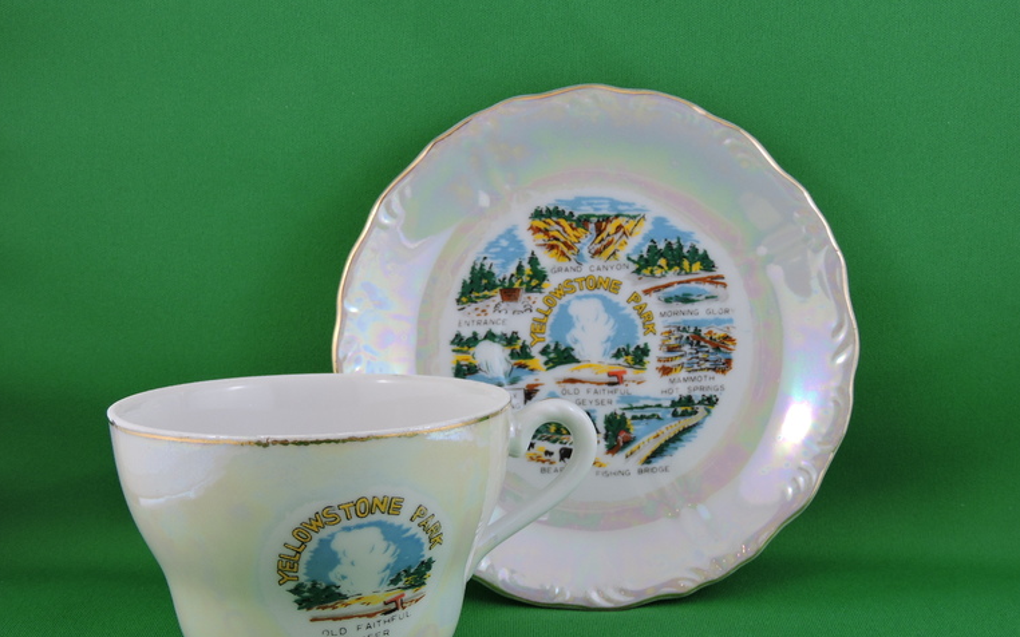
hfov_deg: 46.2
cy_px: 385
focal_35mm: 43
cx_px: 508
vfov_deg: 29.8
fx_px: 1195
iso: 100
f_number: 3.8
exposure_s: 1/50
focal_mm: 7.2
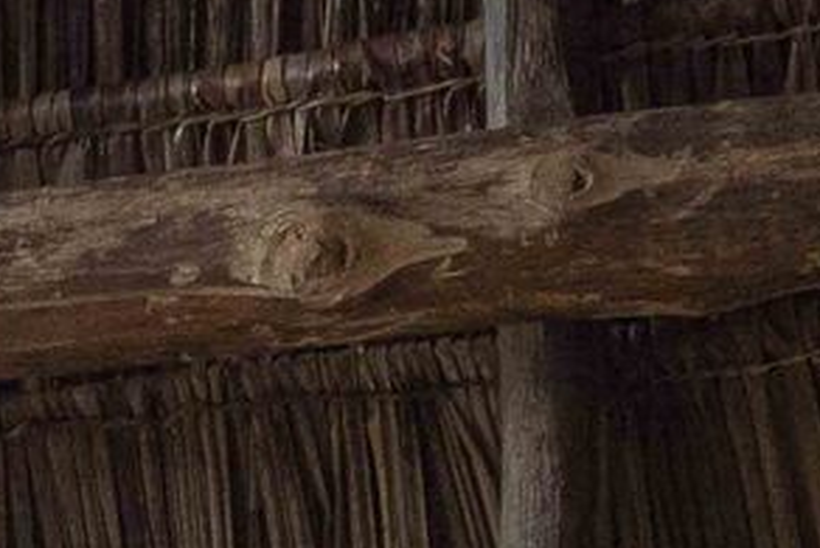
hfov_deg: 7.6
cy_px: 1308
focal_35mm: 260
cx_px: -845
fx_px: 5925
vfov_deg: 5.1
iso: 100
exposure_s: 1/320
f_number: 6.3
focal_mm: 14.07
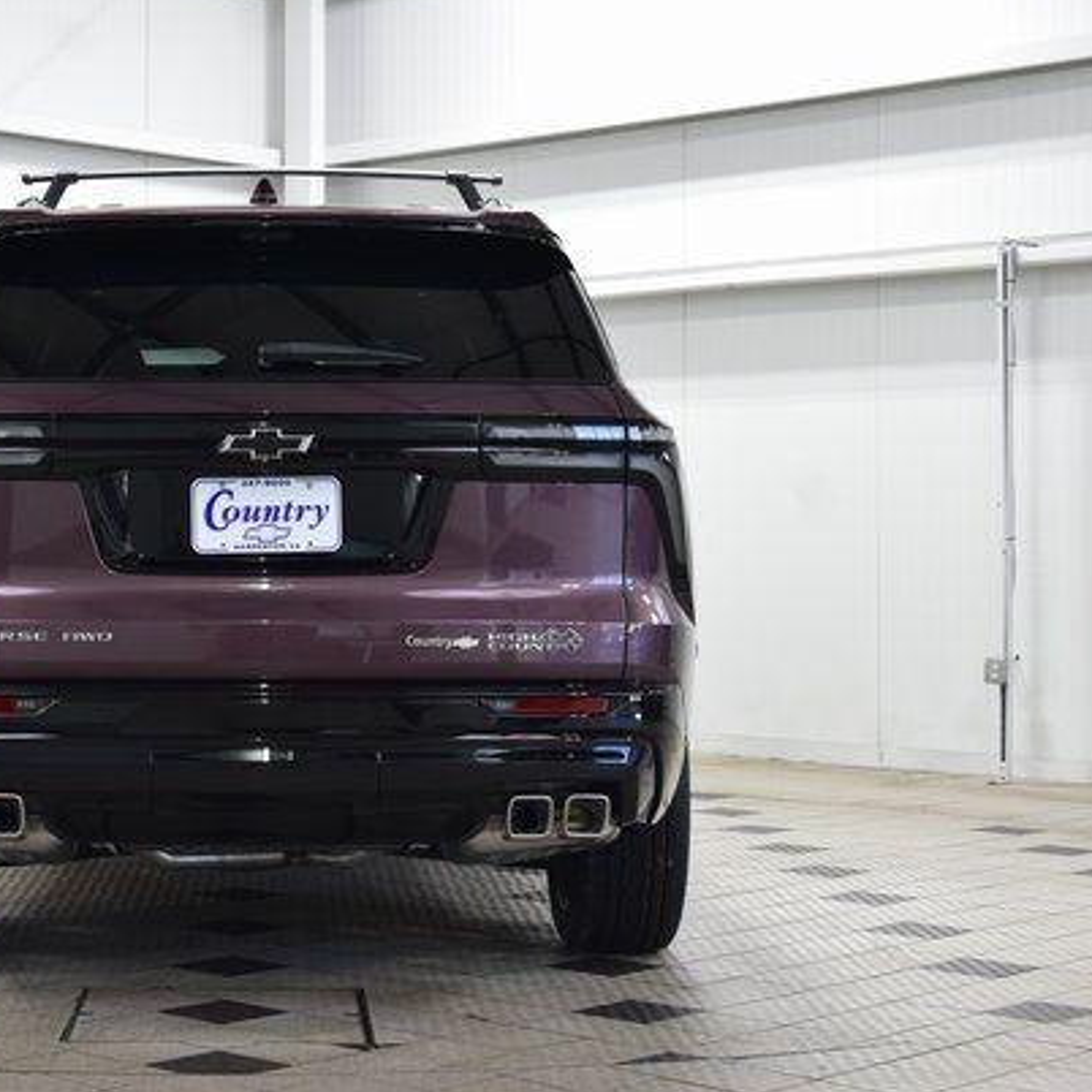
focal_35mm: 73
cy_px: 547
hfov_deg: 23.4
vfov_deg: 23.7
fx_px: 2605
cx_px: 266
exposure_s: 1/15
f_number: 6.3
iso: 560
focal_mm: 36
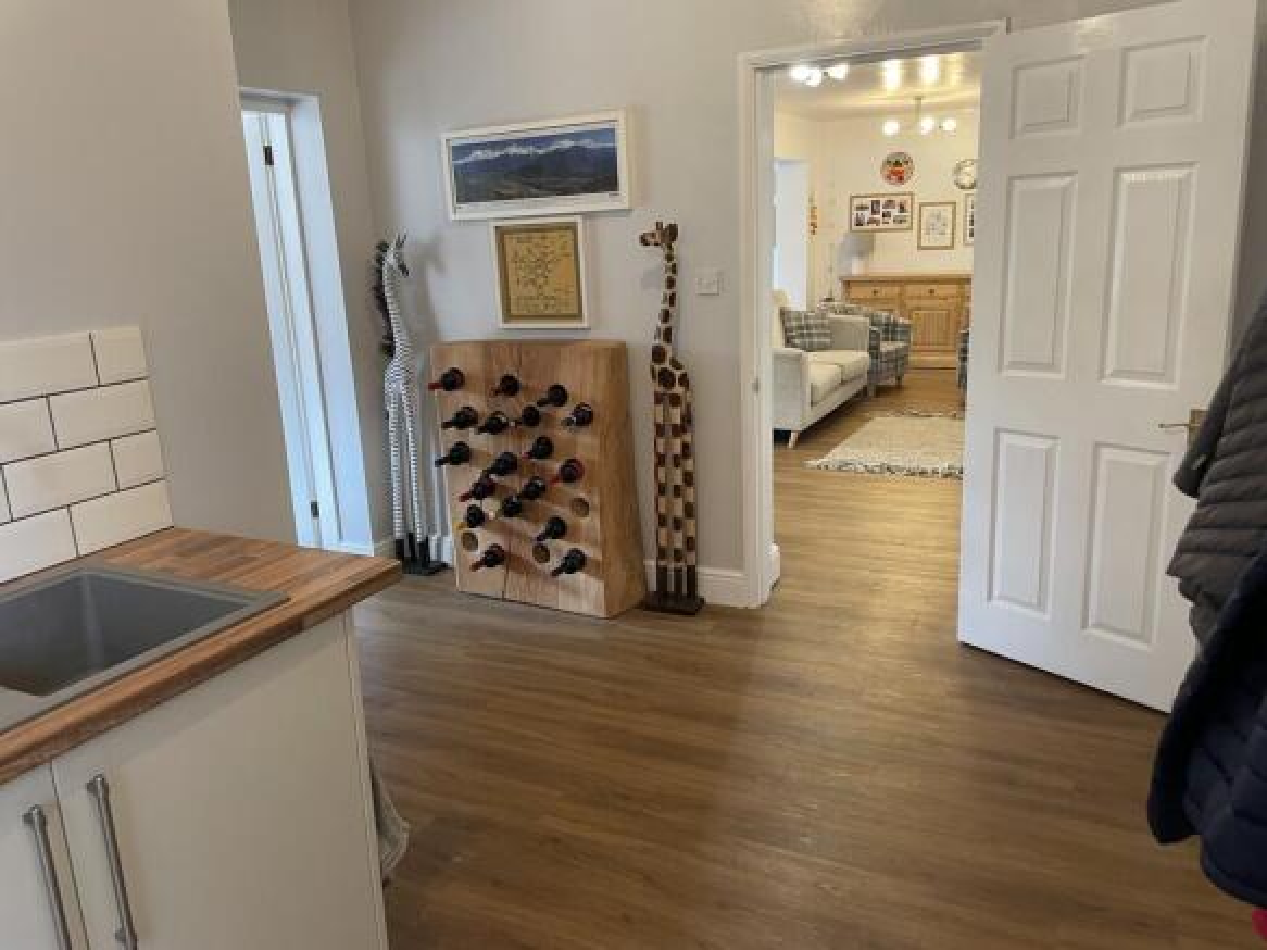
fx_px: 951
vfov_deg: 53.0
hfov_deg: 67.3
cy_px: 475
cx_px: 634
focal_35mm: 26
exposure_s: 1/50
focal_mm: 4.2
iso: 160
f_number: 1.6
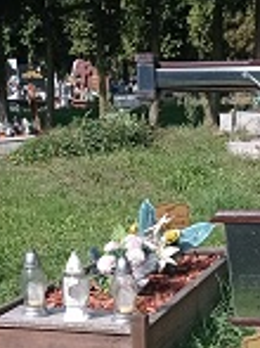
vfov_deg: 16.9
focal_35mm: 109
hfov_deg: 13.4
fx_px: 1093
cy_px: 466
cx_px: 243
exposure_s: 1/2457
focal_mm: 4.74
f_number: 1.79
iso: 102
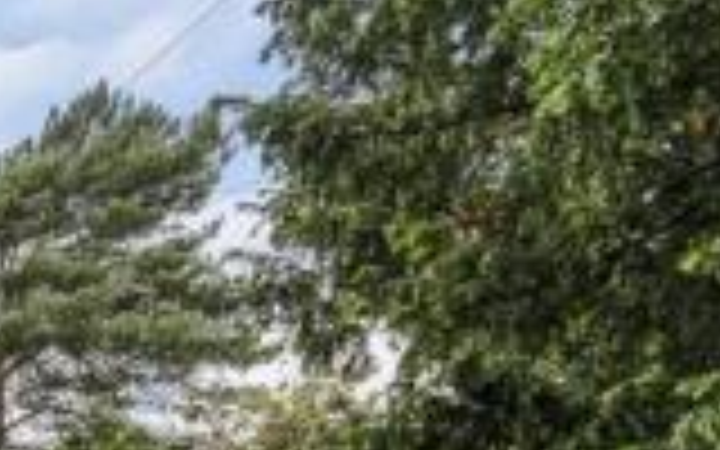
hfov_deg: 22.5
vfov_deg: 19.1
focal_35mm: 50
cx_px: -574
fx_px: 981
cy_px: 830
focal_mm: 12
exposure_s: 1/80
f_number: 9
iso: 320
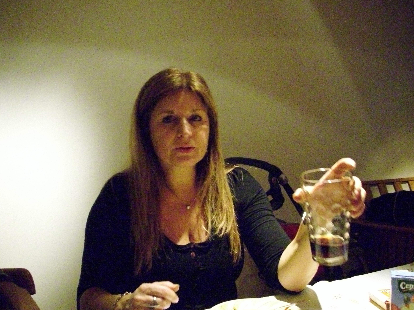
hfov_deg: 56.8
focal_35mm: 32
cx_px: 202
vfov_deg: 44.2
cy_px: 153
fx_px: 383
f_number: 2.8
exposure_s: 1/60
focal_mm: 6.2
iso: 1200
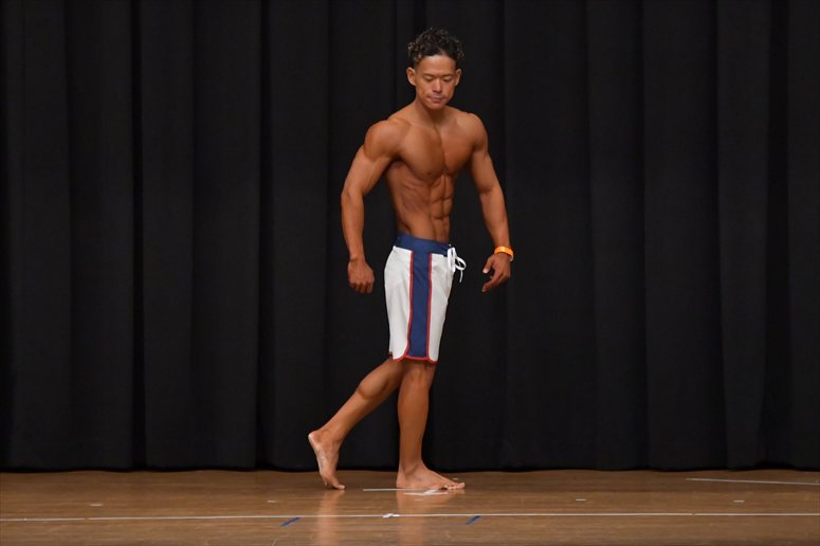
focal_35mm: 270
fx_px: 6147
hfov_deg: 7.6
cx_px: 410
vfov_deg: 5.1
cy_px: 273
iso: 6400
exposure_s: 1/400
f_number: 5.6
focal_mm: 180
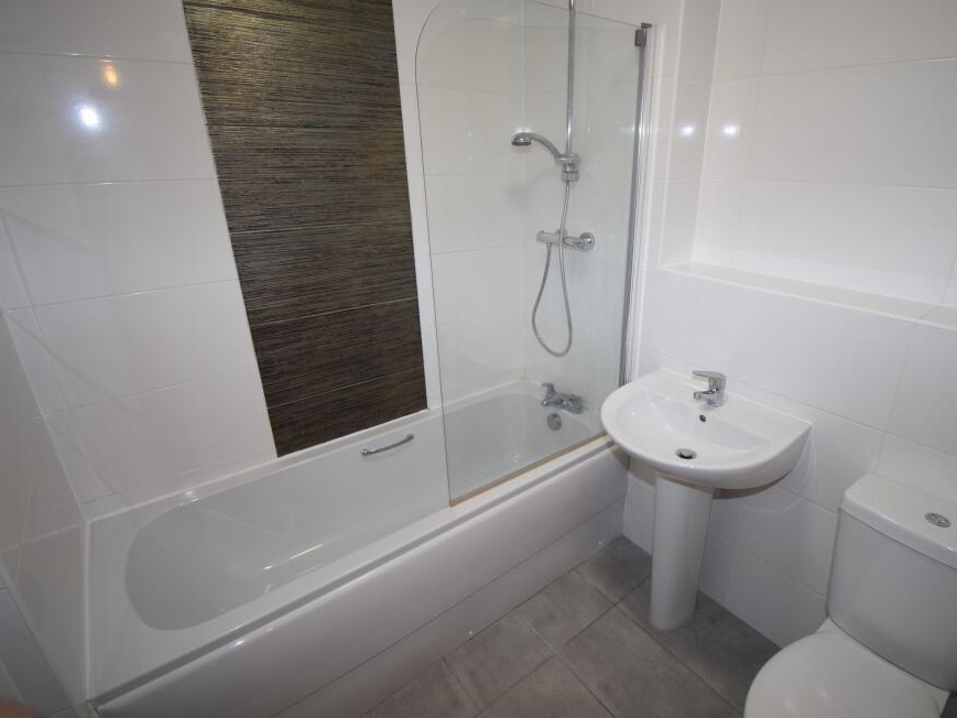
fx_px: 470
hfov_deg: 90.5
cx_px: 544
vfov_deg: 74.7
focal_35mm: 17
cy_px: 352
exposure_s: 1/60
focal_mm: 10
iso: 450
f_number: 4.5
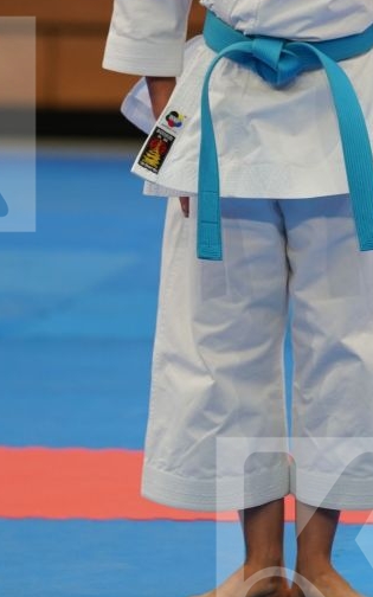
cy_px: 124
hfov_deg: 2.7
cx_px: 327
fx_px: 7888
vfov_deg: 4.3
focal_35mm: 485
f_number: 2.8
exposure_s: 1/500
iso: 640
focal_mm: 200
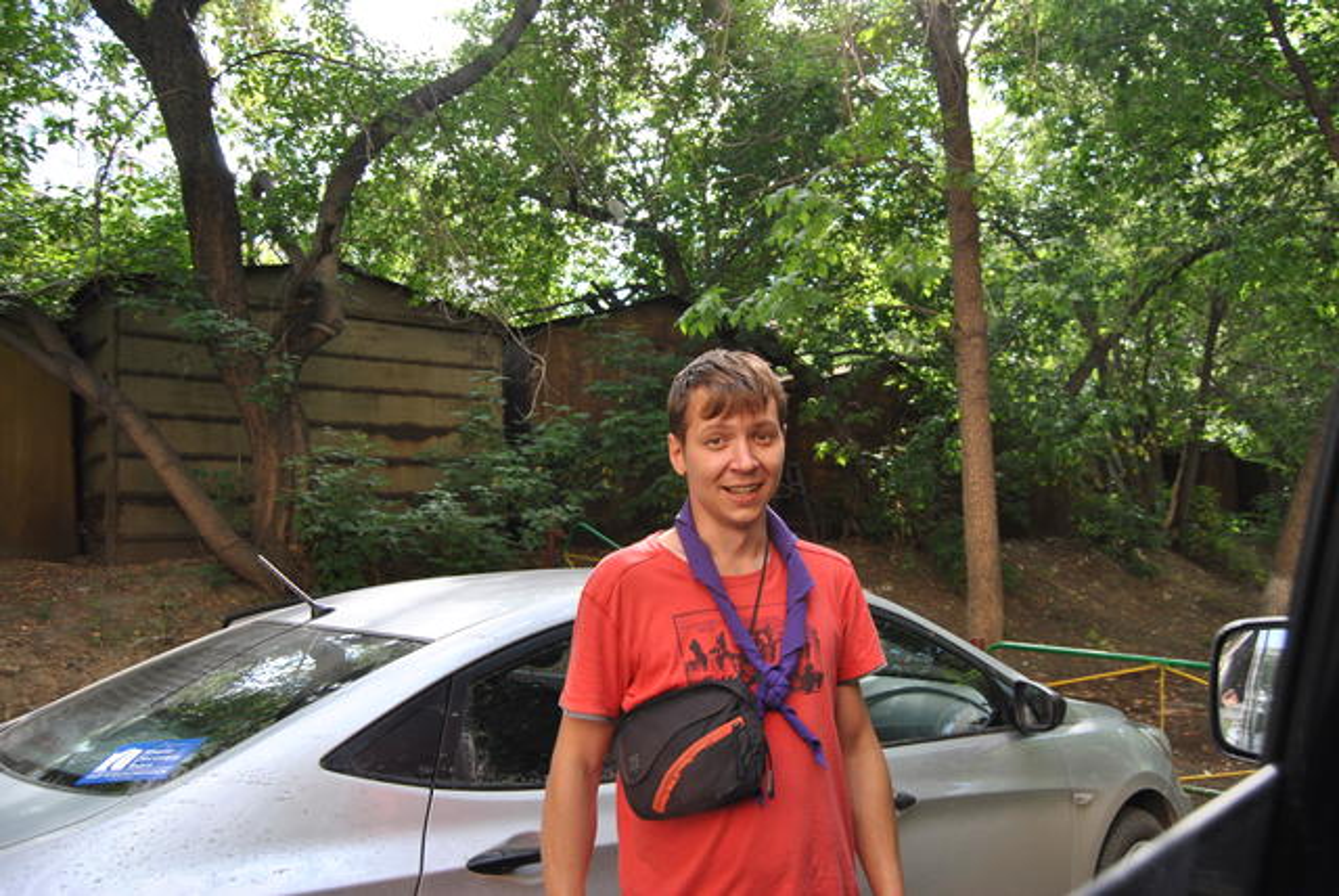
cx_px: 670
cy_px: 448
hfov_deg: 67.3
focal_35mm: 27
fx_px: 1005
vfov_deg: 48.0
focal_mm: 18
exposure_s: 1/100
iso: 200
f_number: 5
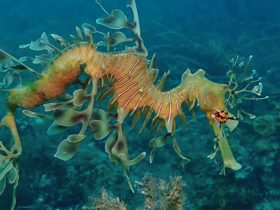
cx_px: 114
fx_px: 412
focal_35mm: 51
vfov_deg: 28.5
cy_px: 99
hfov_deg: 37.4
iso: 125
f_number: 3.2
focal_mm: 5.79
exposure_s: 1/125
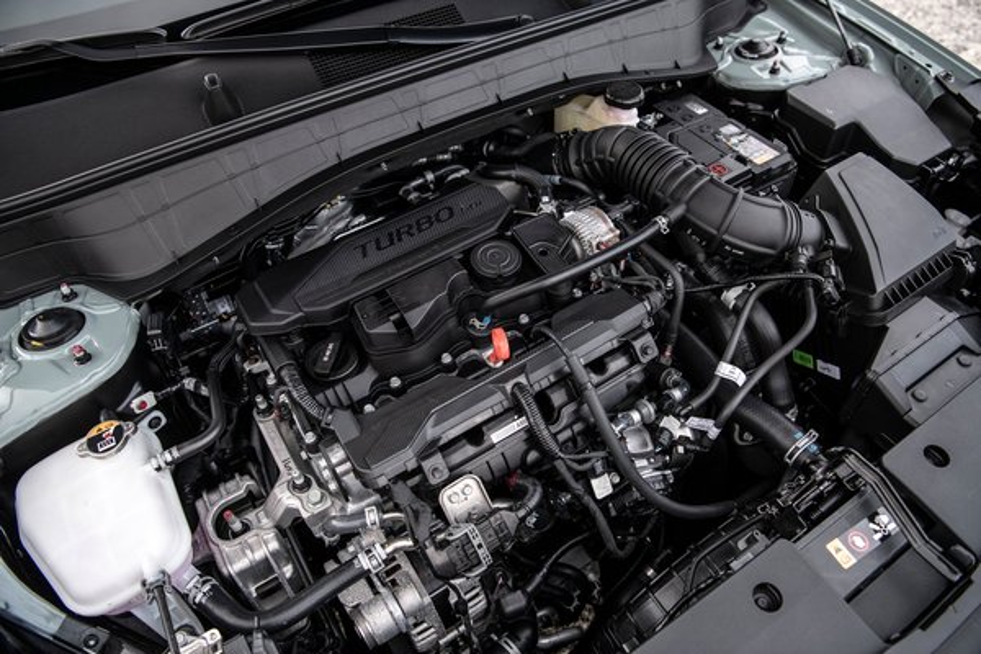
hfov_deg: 73.7
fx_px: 654
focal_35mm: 24
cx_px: 490
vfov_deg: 53.1
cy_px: 327
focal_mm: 24
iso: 800
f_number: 4
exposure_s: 1/40
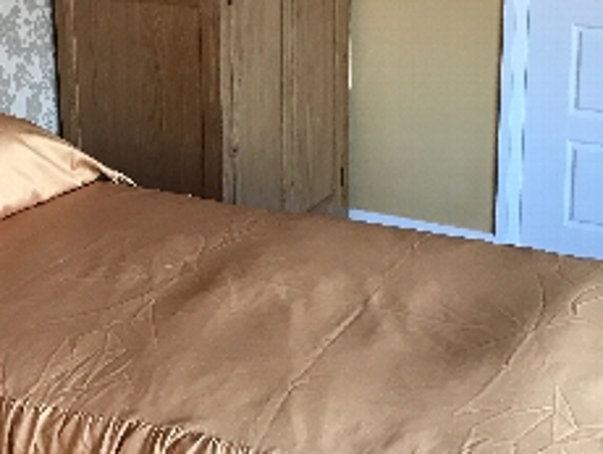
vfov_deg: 20.1
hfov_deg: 26.6
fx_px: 1273
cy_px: 126
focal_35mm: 73
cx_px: 246
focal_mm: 3.99
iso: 32
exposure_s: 1/20
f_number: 1.8
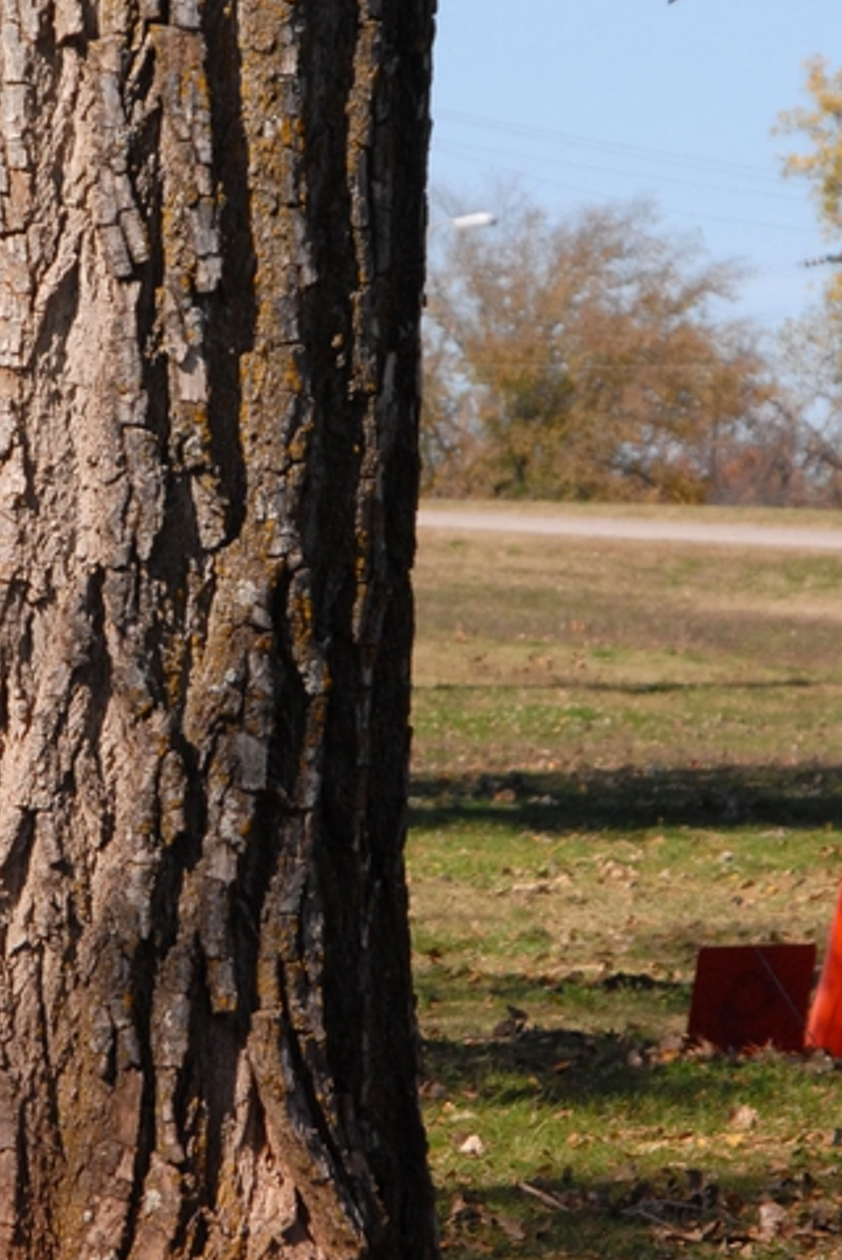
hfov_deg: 3.6
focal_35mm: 385
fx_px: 13487
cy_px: 437
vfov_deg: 5.3
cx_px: 86
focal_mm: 120
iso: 400
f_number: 11
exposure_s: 1/500
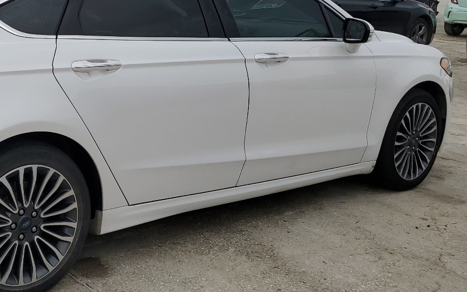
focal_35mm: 51
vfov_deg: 25.3
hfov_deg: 37.3
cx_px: 57
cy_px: 121
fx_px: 649
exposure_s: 1/1429
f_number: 1.5
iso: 50
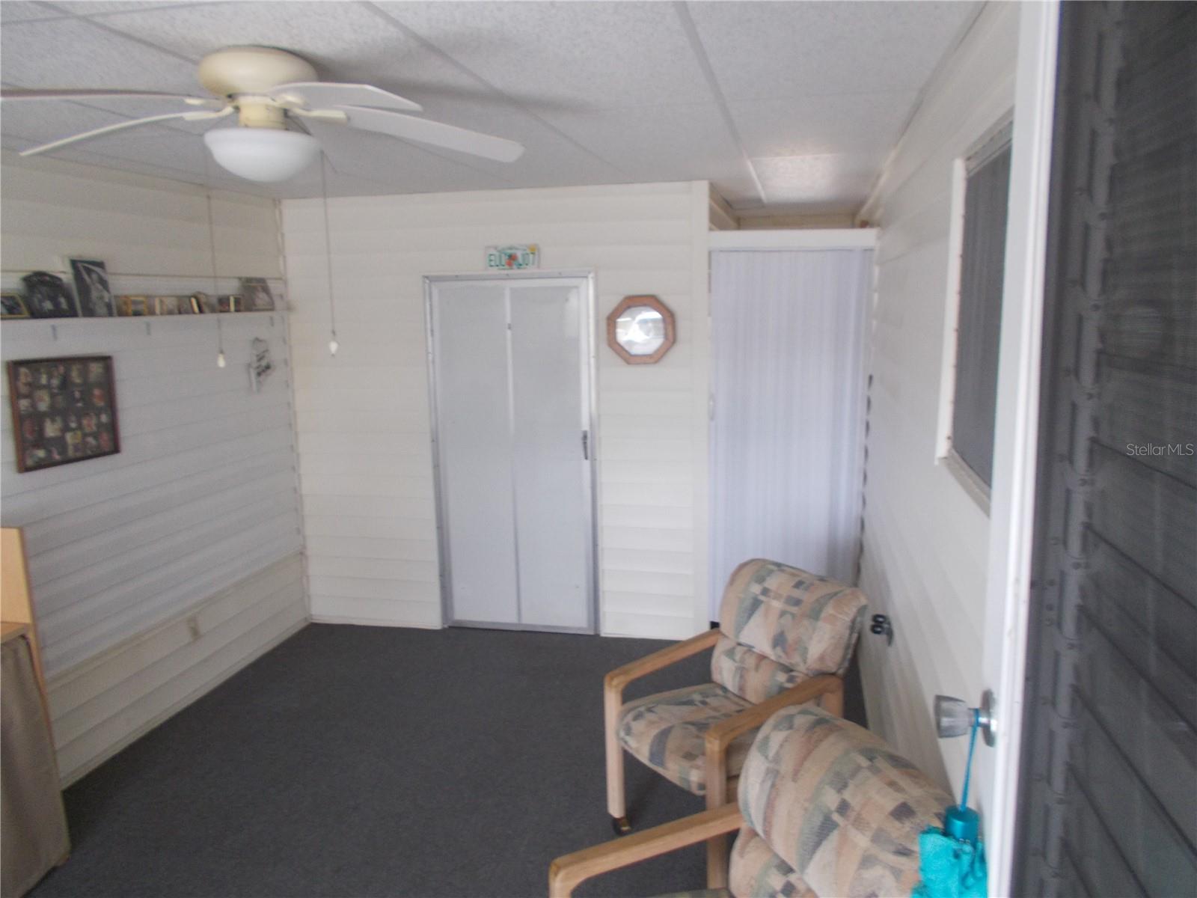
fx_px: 899
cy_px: 449
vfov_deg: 53.1
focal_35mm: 26
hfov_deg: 67.3
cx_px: 598
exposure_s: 1/25
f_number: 3.2
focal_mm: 4.6
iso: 180
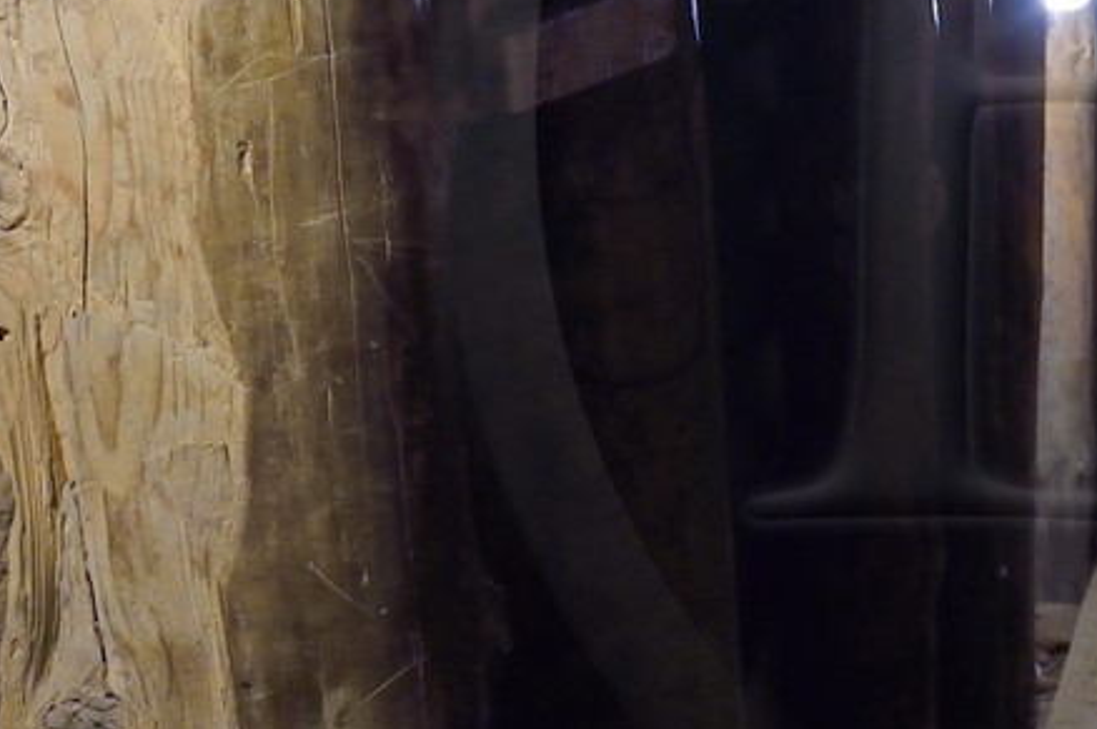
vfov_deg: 16.1
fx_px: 2557
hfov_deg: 21.7
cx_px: 1455
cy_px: 110
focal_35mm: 84
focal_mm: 23
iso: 800
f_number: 8
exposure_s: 1/10
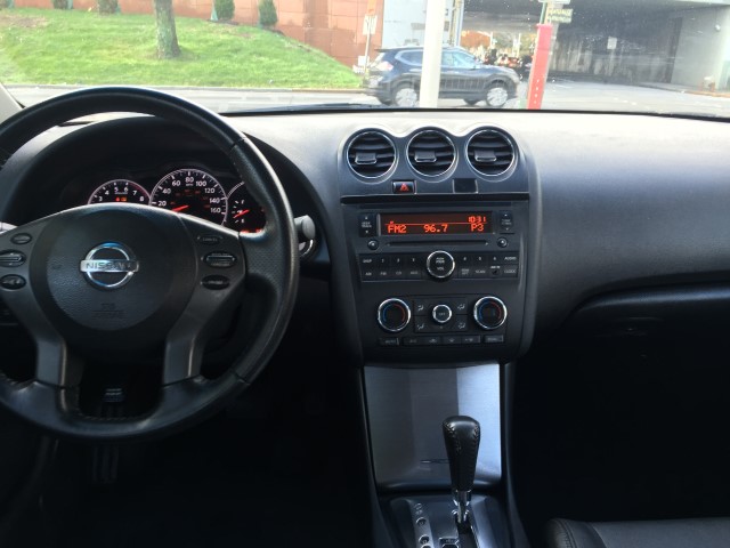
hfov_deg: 61.7
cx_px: 365
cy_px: 274
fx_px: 612
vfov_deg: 48.2
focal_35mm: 29
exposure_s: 1/40
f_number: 2.2
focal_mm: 4.15
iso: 32
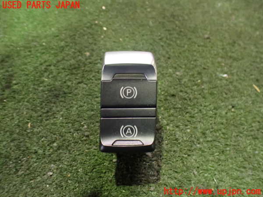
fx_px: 228
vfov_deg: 46.8
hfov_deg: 60.0
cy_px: 98
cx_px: 132
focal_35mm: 30
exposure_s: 1/30
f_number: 2.3
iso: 1250
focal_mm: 5.4
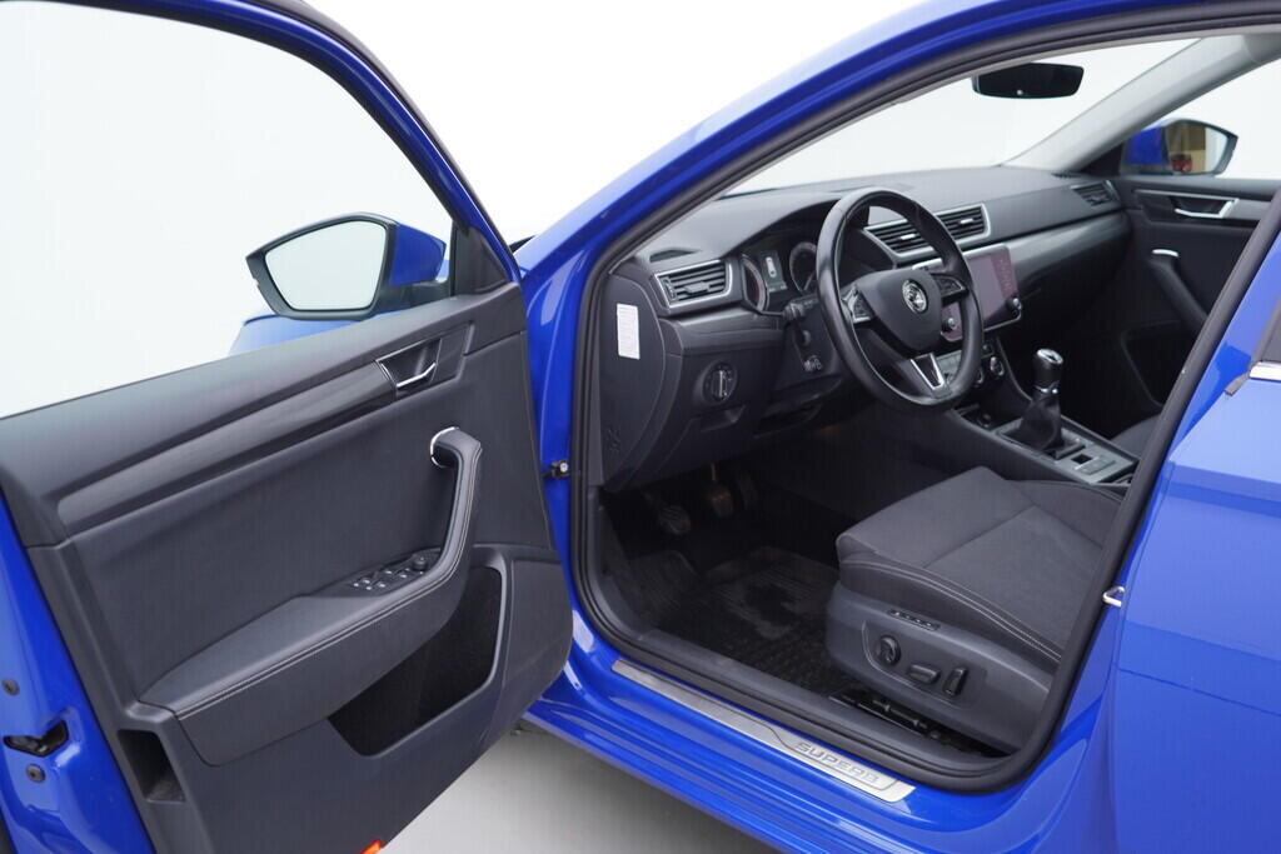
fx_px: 1281
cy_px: 427
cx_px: 640
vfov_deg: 36.9
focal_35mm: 36
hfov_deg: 53.1
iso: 125
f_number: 3.2
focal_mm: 24
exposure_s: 1/50
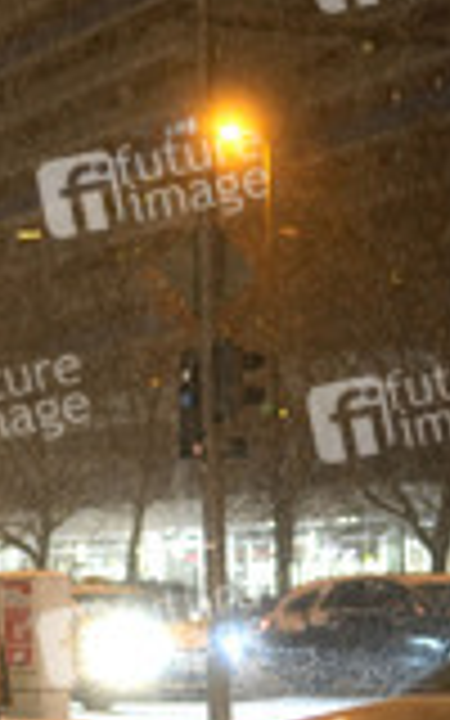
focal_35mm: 129
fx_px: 2531
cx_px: 34
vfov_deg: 16.1
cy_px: 522
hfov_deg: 10.1
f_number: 1.4
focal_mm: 30
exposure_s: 1/100
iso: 640
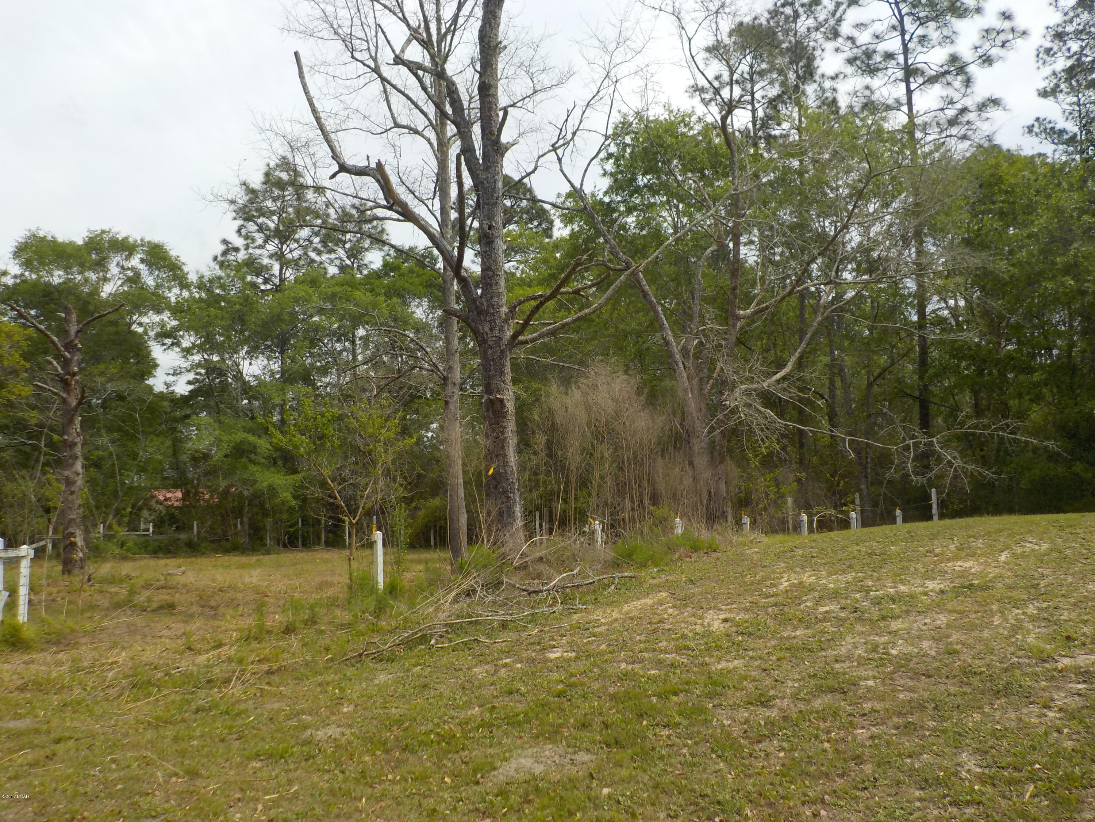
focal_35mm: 30
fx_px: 949
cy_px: 411
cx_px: 548
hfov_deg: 60.0
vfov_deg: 46.8
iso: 125
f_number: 3.3
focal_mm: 4.1
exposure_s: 1/1250
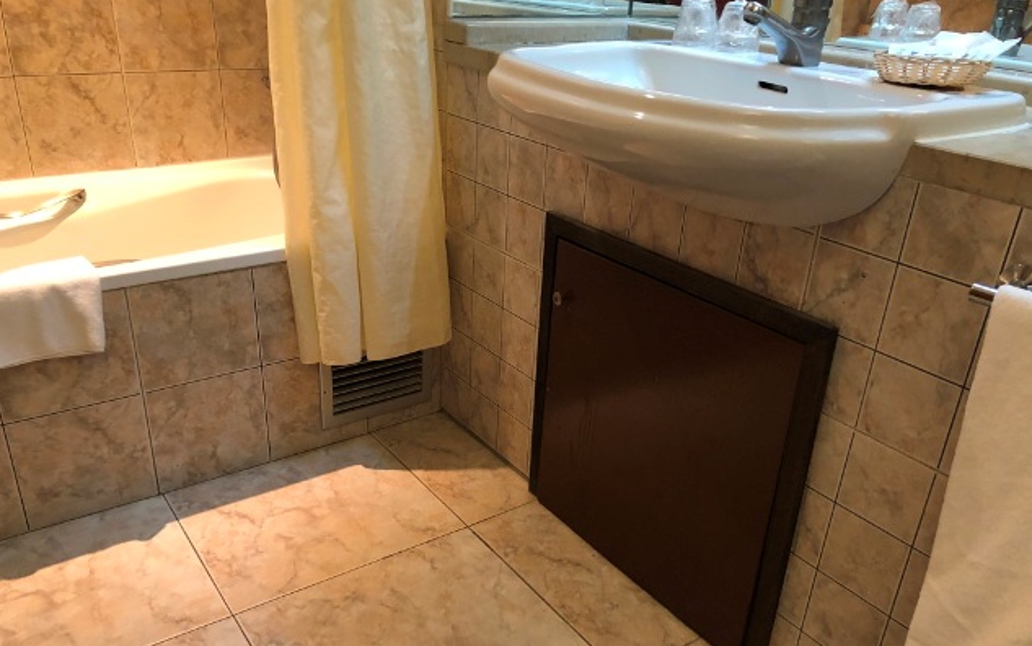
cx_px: 518
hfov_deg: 62.9
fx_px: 844
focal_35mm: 30
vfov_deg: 41.8
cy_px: 364
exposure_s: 1/17
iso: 100
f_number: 1.8
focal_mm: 4
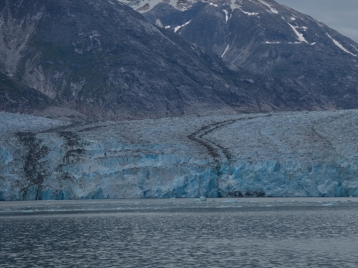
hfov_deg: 15.1
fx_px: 1344
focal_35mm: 130
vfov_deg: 11.4
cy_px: 92
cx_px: 292
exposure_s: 1/250
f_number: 8
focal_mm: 70
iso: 100
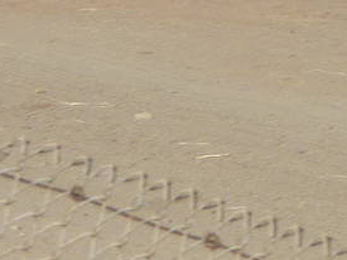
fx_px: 11433
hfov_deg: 1.7
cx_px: 601
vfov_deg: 1.3
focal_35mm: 1141
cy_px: -192
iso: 80
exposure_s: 1/640
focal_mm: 32.1
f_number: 5.6
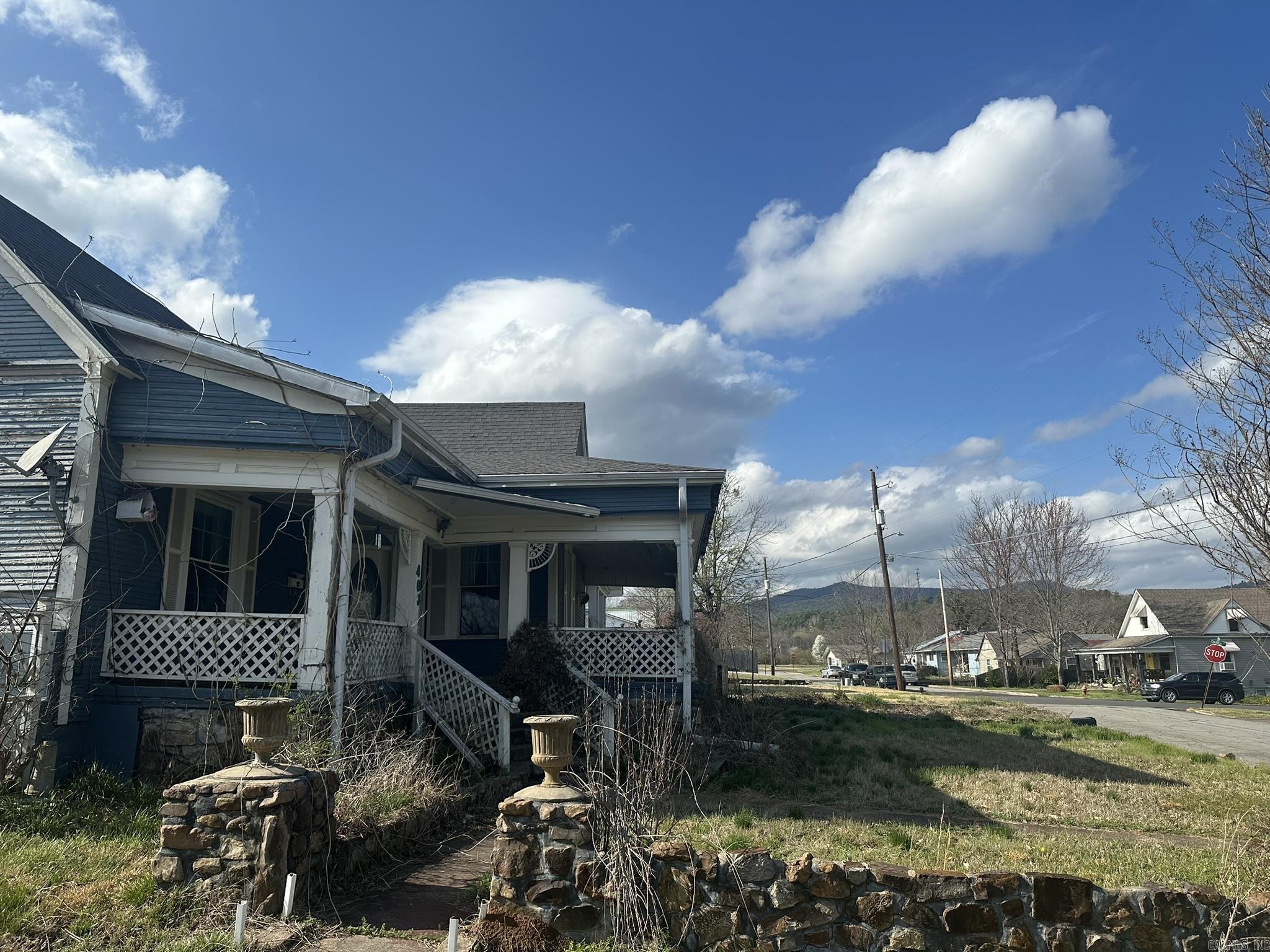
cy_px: 476
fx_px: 881
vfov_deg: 56.8
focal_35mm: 24
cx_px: 635
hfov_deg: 71.6
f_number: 1.78
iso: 80
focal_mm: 6.86
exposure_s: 1/5263
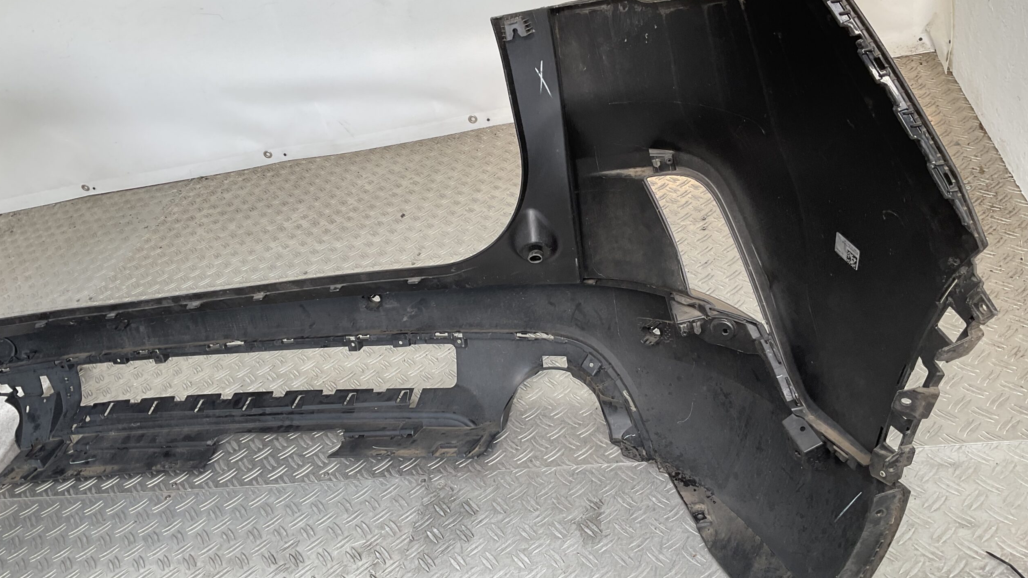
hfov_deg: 61.0
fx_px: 872
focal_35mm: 32
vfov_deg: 36.7
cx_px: 509
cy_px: 282
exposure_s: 1/119
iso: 16
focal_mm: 3
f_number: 1.8
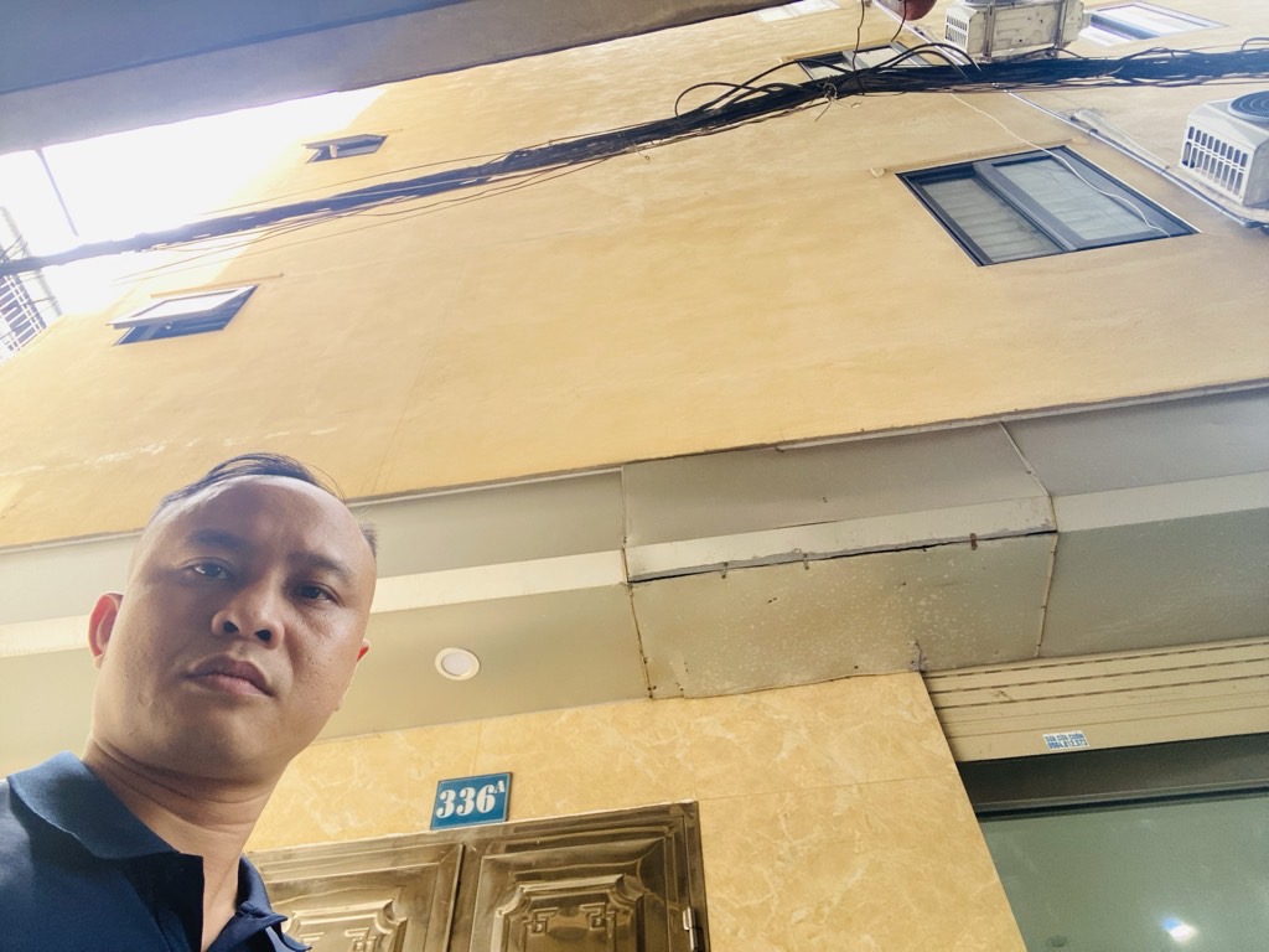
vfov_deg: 58.9
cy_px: 476
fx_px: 843
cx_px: 634
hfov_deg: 73.9
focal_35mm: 23
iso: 100
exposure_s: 1/62
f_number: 2.2
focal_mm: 2.71
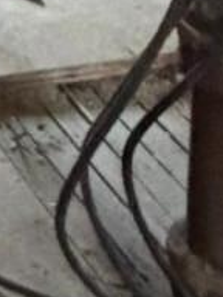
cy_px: -487
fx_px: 902
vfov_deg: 12.6
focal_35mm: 105
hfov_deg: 11.5
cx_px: -319
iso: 1250
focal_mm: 2.22
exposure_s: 1/56
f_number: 2.2
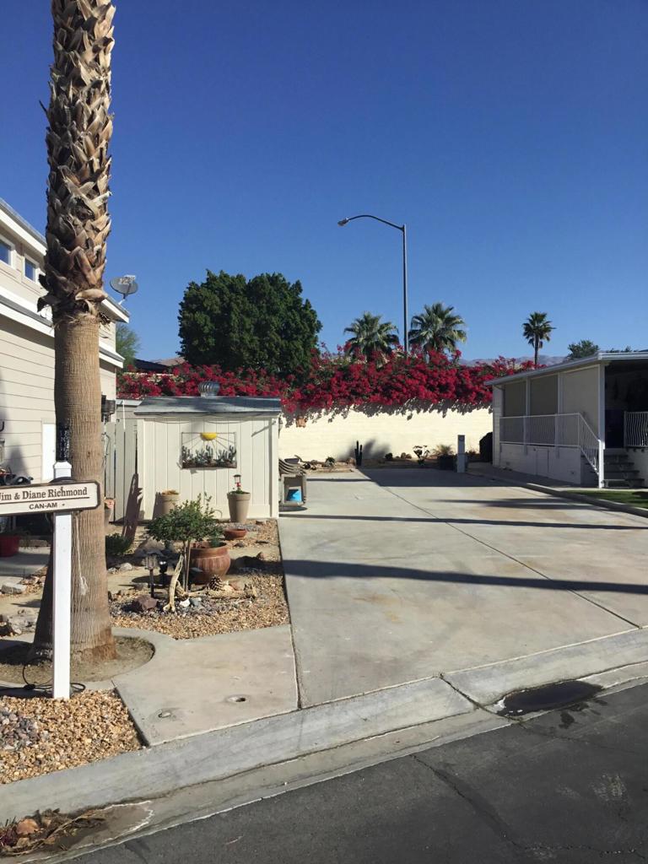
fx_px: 774
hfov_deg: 45.4
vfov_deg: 58.4
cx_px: 324
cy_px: 432
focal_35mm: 31
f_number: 2.4
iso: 25
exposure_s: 1/2092
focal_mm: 3.3
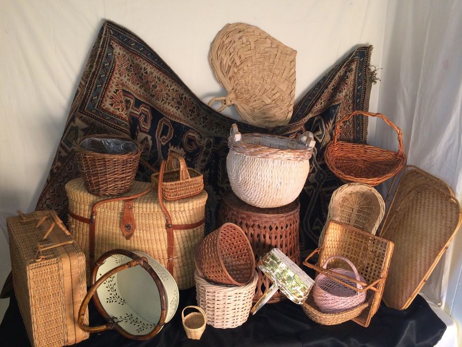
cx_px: 231
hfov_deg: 60.0
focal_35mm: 30
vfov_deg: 46.8
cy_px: 174
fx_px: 400
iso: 80
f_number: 2.2
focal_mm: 4.12
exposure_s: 1/30
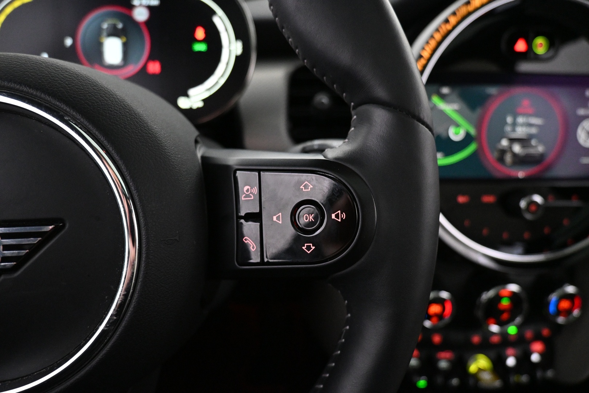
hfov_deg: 73.7
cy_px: 196
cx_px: 294
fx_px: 393
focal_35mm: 24
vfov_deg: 53.1
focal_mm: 16
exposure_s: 1/80
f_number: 3.5
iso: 4000
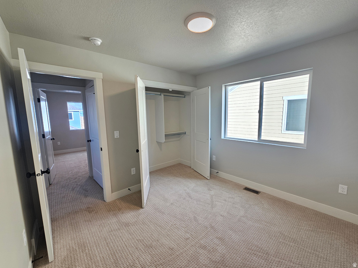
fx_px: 134
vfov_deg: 89.9
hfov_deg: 106.2
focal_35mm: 13
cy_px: 134
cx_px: 179
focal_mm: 2.2
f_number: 2.2
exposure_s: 1/60
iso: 50
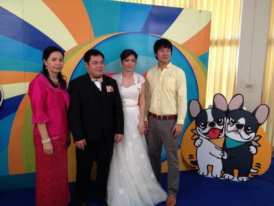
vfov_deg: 40.7
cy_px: 103
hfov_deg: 52.6
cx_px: 137
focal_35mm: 35
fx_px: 277
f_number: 2.4
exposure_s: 1/20
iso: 50
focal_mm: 4.28
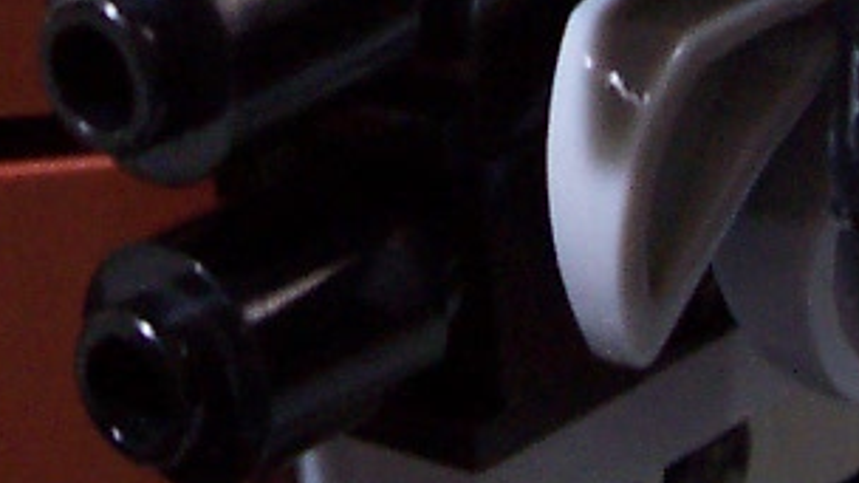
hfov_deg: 13.5
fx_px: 3622
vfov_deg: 7.4
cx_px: 384
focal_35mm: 159
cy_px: -345
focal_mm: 5.6
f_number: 2.8
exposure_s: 1/30
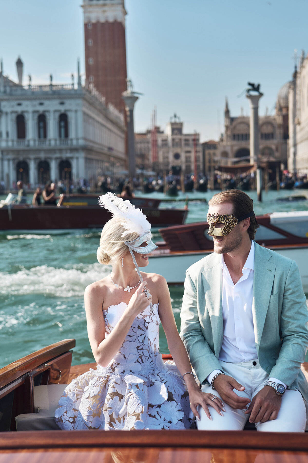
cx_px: 154
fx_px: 642
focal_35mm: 50
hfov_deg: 27.0
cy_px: 232
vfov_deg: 39.6
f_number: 3.2
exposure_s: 1/2000
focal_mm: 50
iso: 160
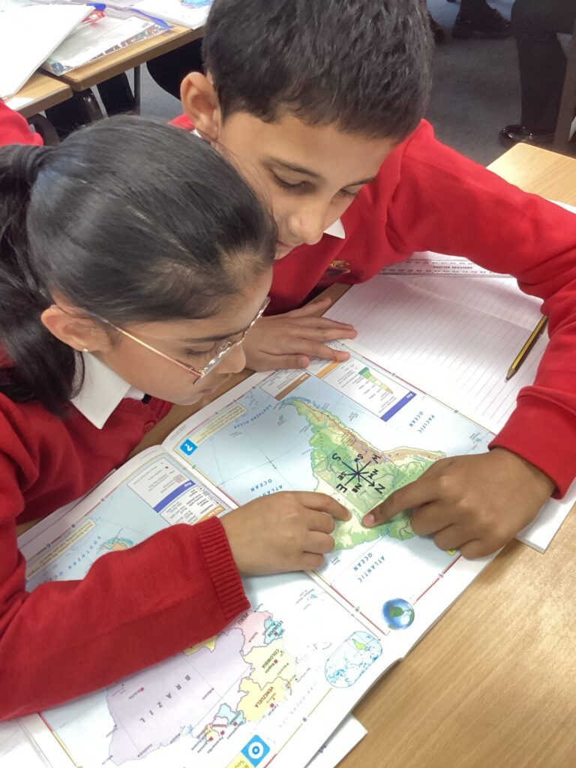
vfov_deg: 58.4
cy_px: 384
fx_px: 688
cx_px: 288
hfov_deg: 45.4
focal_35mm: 31
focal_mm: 3.3
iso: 160
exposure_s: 1/50
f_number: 2.4
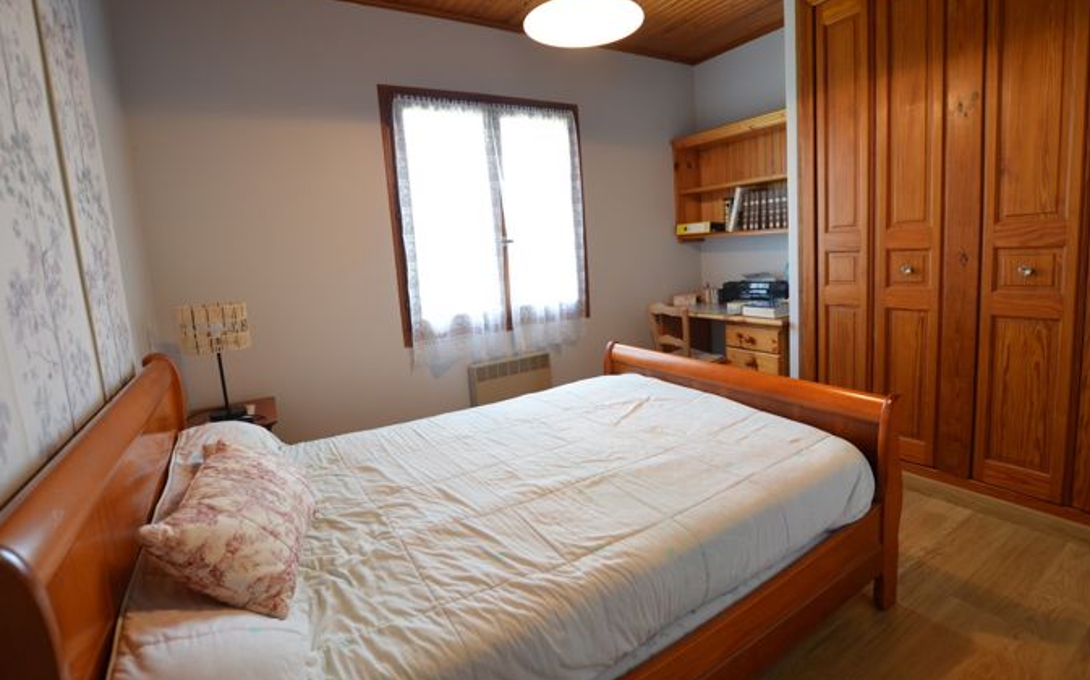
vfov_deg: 71.1
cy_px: 314
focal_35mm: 16
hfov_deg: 97.8
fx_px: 475
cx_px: 558
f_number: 3.5
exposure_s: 1/60
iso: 640
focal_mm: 10
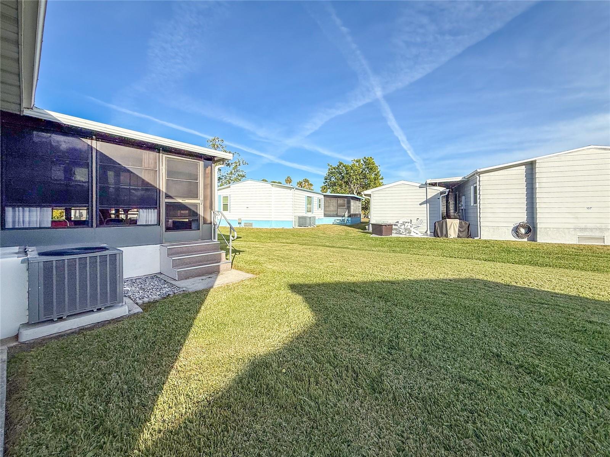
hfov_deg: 102.1
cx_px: 305
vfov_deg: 85.7
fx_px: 247
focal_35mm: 14
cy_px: 228
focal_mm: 2.22
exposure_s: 1/2700
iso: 50
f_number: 2.2
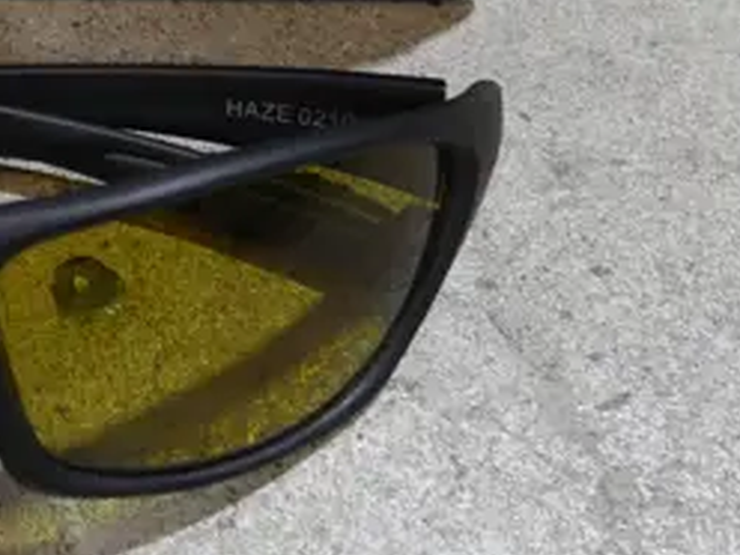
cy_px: 19
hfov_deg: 14.2
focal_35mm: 132
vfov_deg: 11.1
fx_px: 2822
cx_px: -289
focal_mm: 16
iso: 250
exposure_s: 1/60
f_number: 3.6
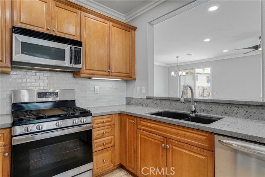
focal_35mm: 18
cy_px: 88
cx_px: 132
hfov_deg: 90.0
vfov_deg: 67.4
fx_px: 133
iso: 500
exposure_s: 1/30
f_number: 4
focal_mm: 12
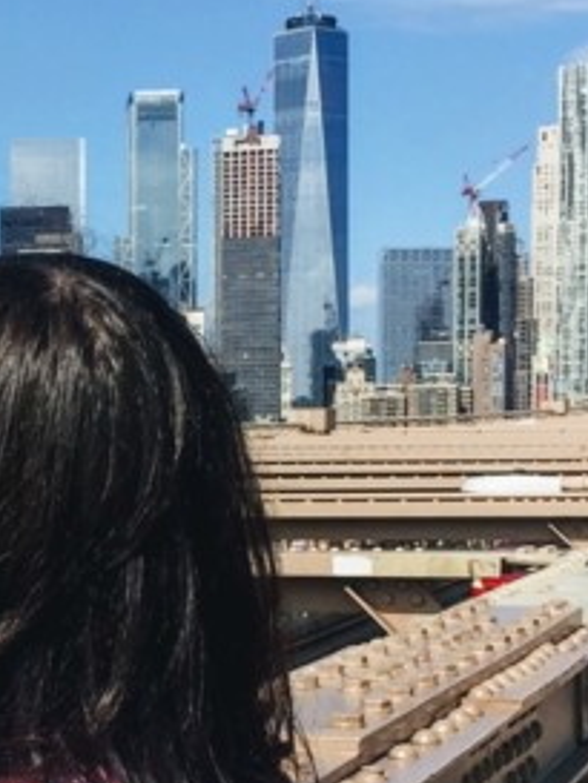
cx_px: -278
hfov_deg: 13.7
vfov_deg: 19.0
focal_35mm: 102
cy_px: 688
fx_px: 2308
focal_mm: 4.15
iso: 32
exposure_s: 1/2198
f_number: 2.2
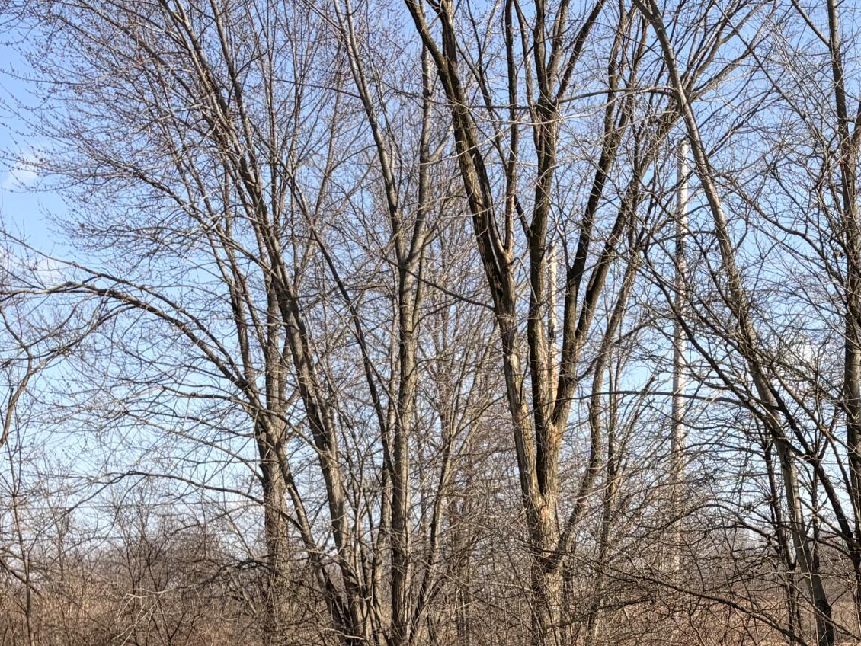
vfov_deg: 20.1
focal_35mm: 69
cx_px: 690
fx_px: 1717
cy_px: 748
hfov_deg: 27.6
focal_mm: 5.96
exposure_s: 1/2012
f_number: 1.6
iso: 50
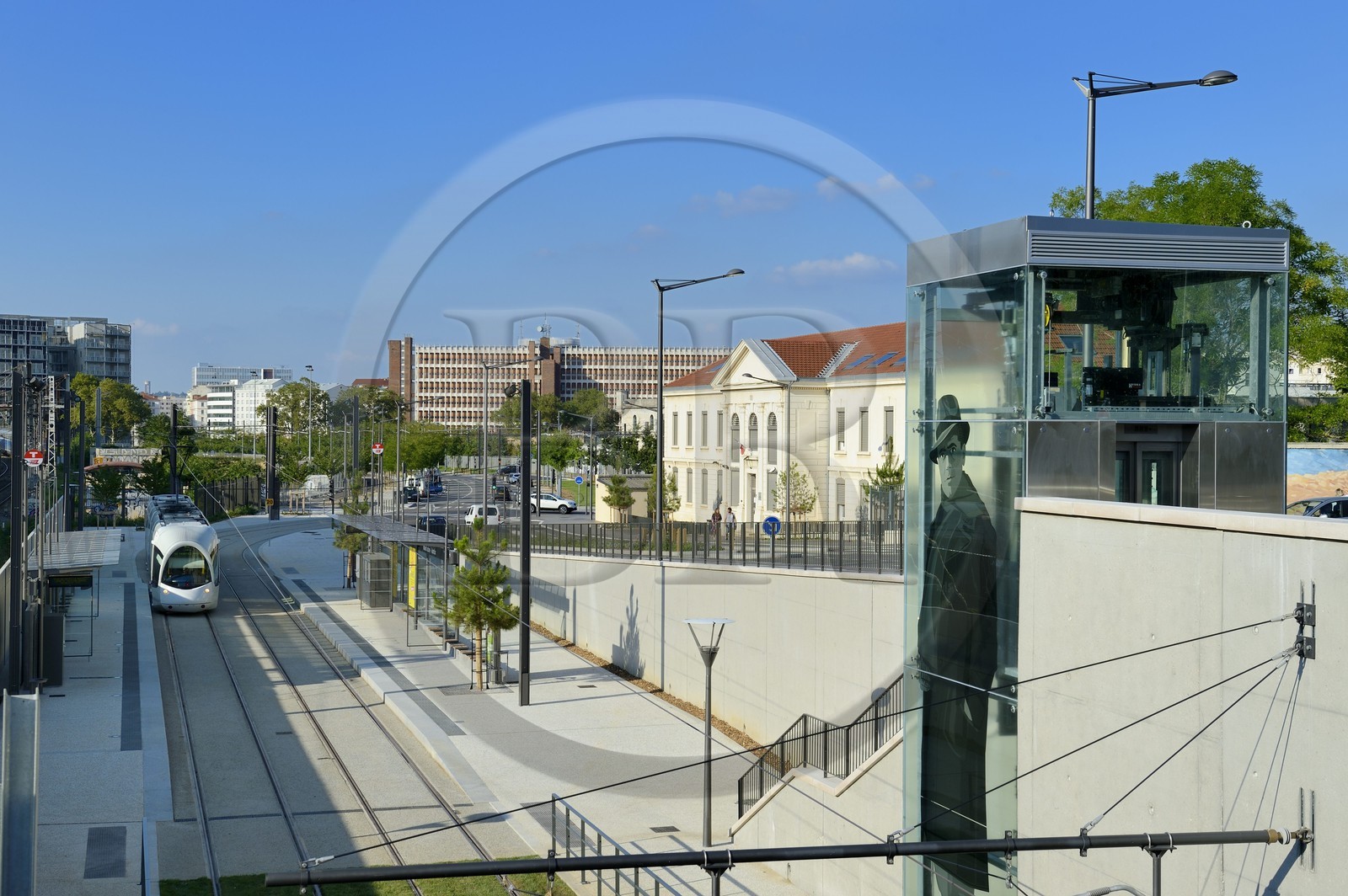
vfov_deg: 26.9
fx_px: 1871
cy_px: 448
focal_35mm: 50
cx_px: 674
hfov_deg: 39.6
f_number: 10
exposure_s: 1/200
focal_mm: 50
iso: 100
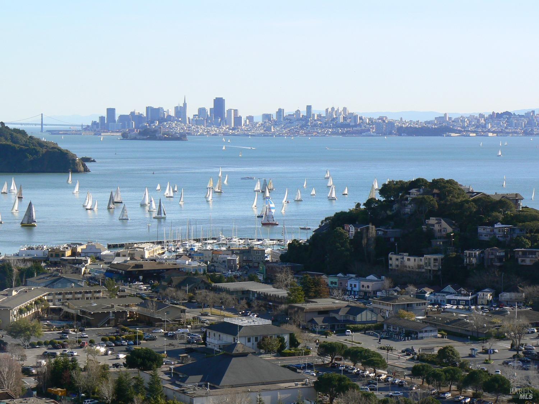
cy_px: 202
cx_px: 270
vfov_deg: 14.5
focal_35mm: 102
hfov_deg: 19.3
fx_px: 1588
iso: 80
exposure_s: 1/400
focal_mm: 16.9
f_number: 5.6
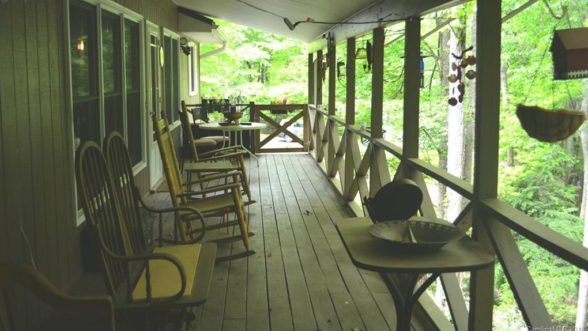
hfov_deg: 49.4
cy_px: 138
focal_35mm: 41
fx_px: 639
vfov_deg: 29.0
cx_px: 293
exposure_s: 1/60
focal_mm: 26
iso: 640
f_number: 4.2
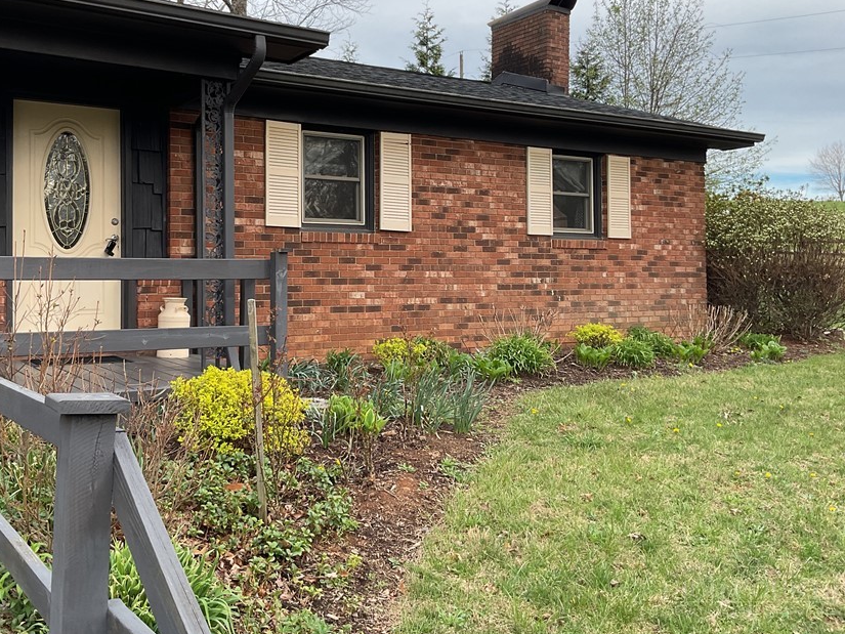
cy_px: 252
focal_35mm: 36
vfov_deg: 39.5
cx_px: 338
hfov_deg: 51.0
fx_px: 879
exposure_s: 1/504
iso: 16
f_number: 1.8
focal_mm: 3
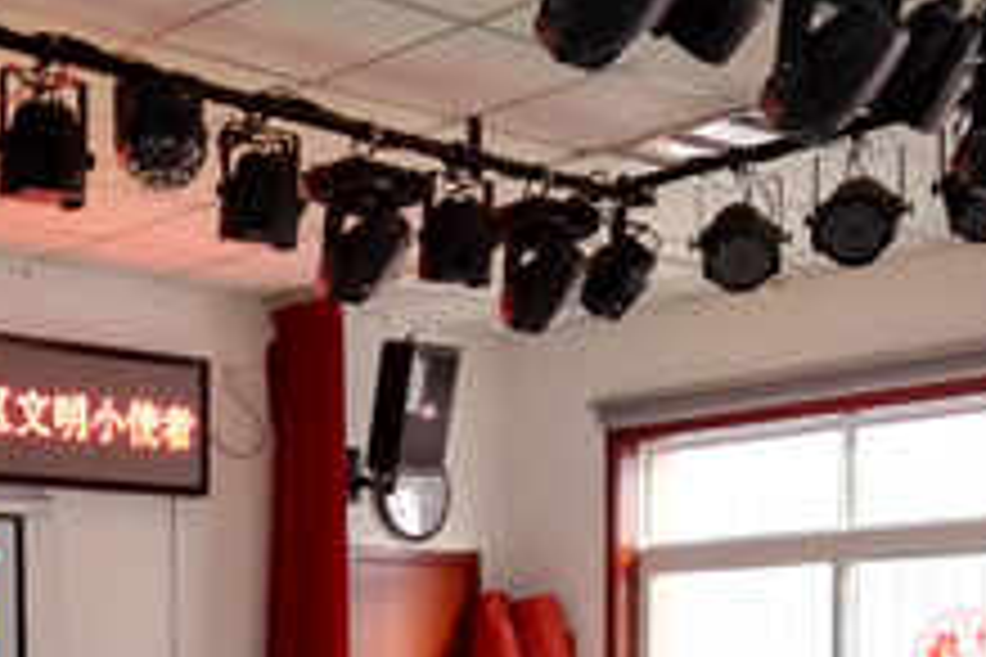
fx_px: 1890
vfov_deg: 18.9
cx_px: 126
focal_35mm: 69
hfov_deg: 28.3
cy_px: 727
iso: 320
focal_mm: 3.8
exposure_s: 1/33.3
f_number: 2
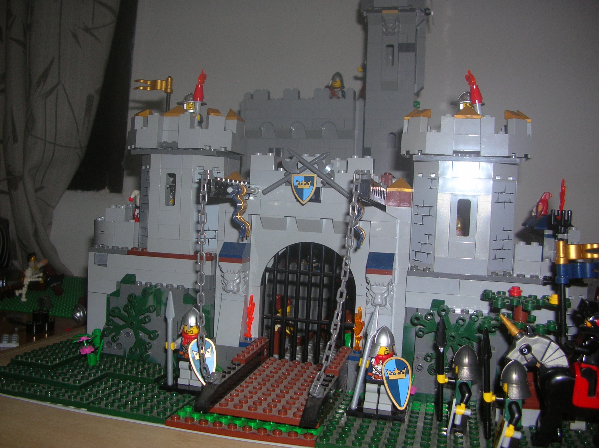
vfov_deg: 40.6
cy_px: 224
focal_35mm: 35
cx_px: 300
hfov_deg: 52.7
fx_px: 605
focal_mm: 5.8
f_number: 2.8
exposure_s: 1/60.1
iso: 50
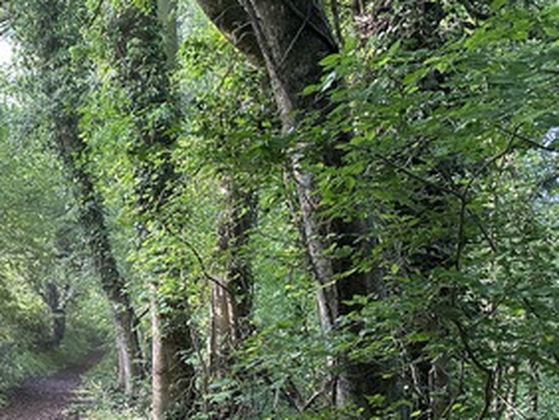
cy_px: 359
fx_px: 824
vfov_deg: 27.8
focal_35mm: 51
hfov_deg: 33.7
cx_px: -20
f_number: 1.78
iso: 250
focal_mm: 6.86
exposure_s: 1/112
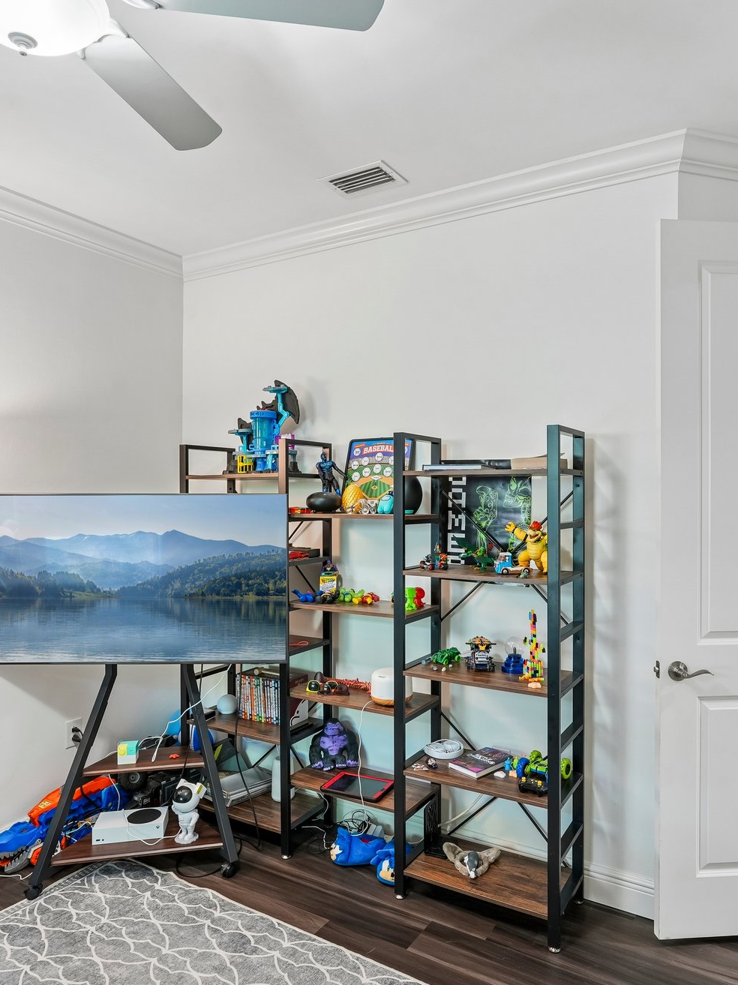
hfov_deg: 56.7
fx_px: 683
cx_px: 411
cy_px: 495
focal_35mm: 24
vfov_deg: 71.6
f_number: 8
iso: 400
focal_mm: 16
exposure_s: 1/6
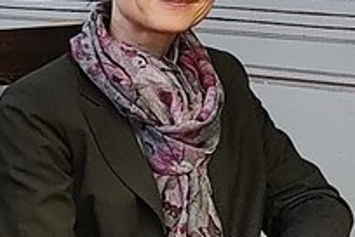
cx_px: -484
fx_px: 1410
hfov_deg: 11.8
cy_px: 284
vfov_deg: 9.5
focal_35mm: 143
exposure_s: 1/25
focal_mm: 4.71
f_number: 1.79
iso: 797
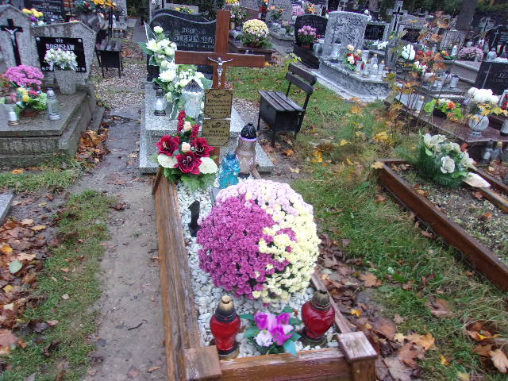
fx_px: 396
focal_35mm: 27
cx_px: 254
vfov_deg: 51.4
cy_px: 190
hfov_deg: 65.3
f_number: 3
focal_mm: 4.9
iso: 191
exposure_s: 1/34
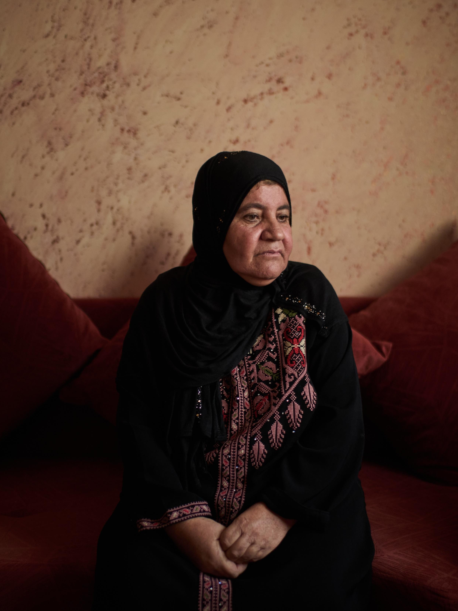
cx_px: 258
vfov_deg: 37.5
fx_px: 900
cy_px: 308
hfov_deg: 28.5
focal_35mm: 51
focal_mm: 35
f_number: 1.4
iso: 800
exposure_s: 1/2000
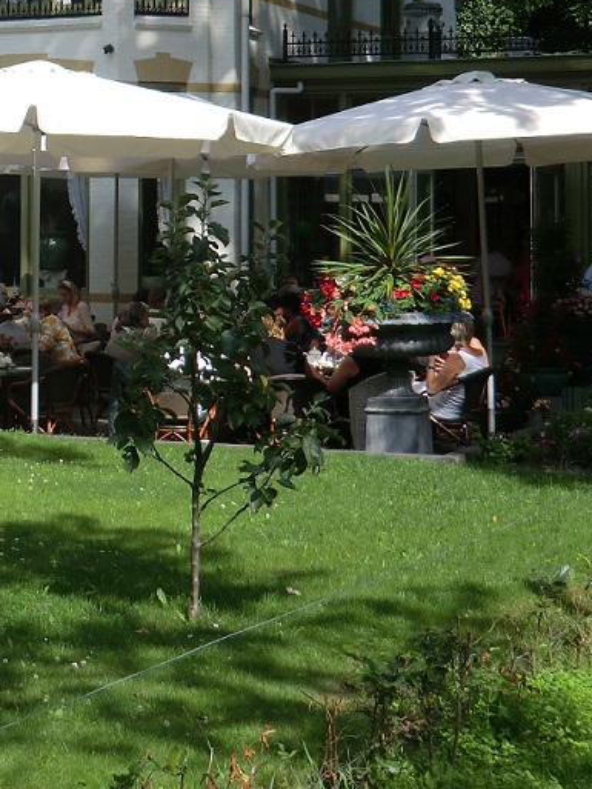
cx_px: -62
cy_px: 137
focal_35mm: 91
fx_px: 2074
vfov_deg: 21.2
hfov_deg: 15.8
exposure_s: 1/400
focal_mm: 7.1
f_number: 3.8
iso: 64
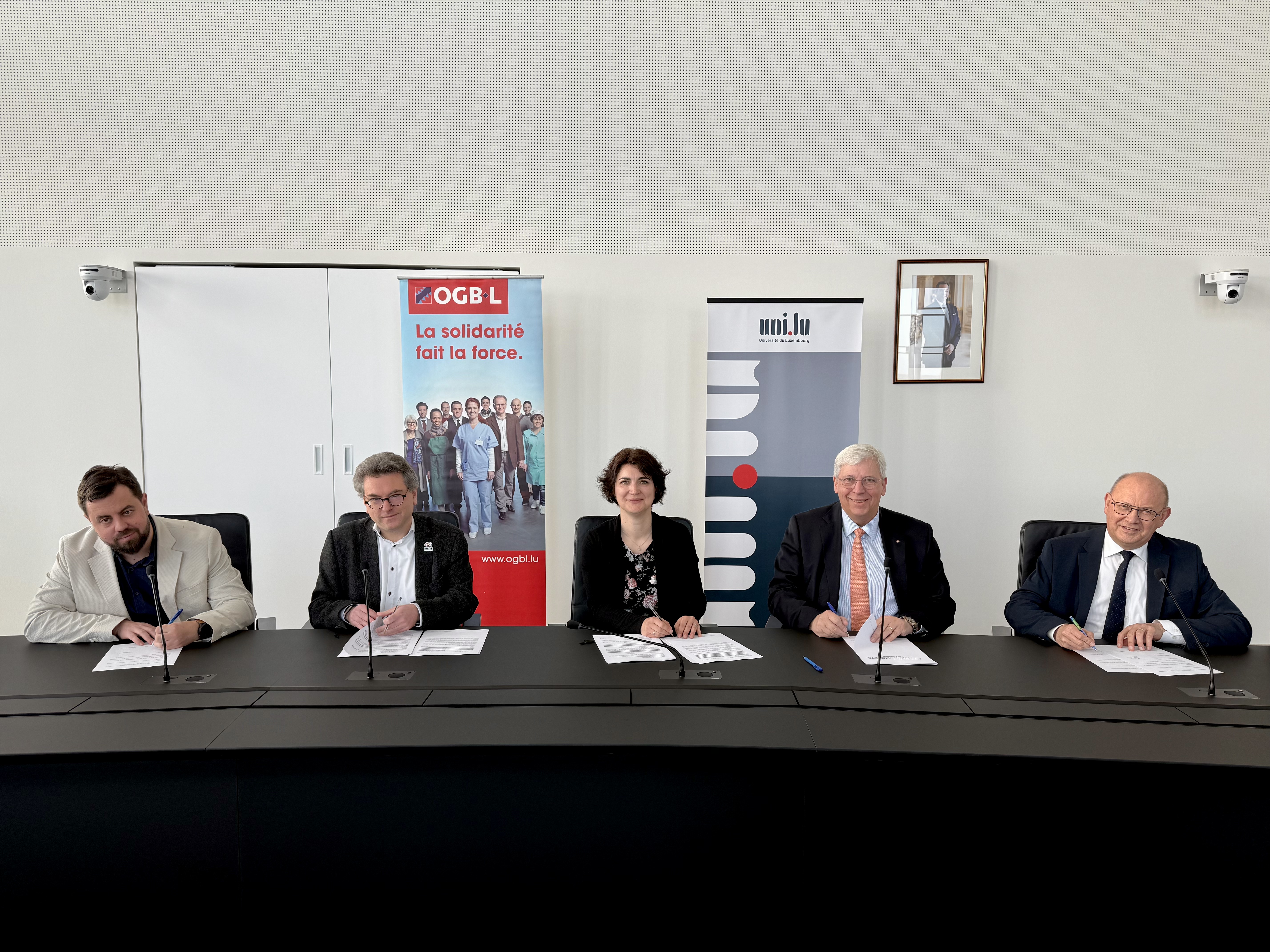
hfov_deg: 71.6
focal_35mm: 24
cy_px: 476
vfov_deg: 56.8
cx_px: 635
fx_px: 881
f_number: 1.78
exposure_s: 1/121
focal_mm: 6.76
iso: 64
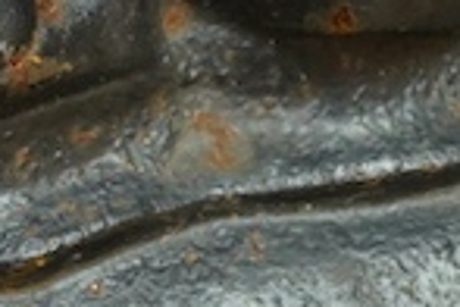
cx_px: -279
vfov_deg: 5.0
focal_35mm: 275
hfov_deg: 7.3
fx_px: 3514
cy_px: 0
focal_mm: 30
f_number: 3.5
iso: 1600
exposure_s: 1/125
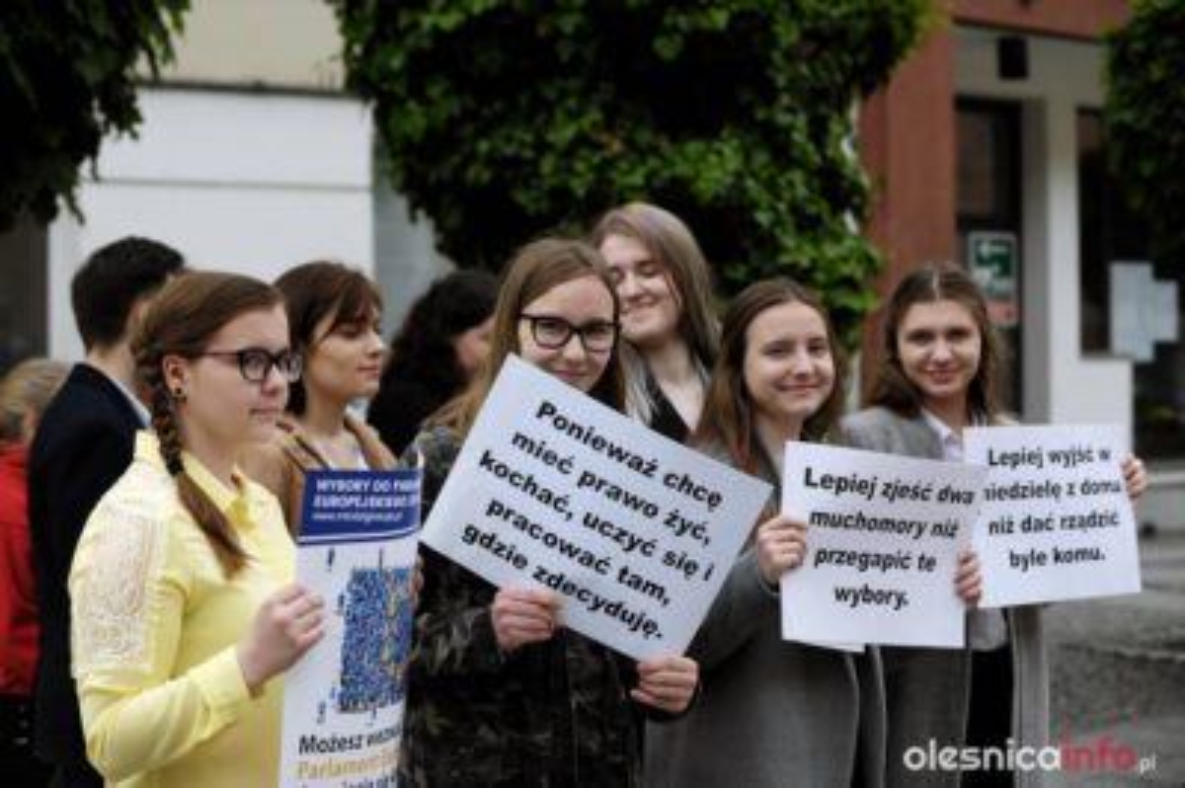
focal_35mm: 70
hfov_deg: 28.9
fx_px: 2302
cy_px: 394
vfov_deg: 19.4
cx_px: 592
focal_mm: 70
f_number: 4
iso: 500
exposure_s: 1/2500
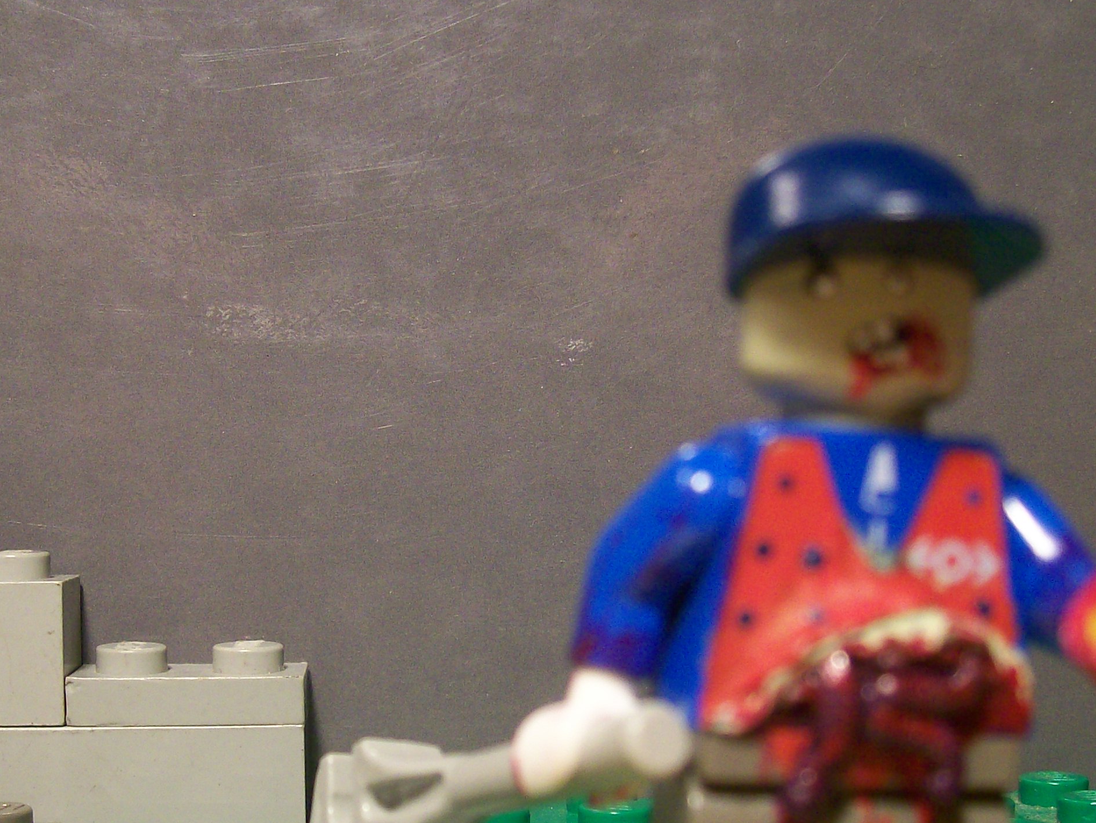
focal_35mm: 57
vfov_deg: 25.6
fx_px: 1805
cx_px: 409
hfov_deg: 33.6
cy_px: 532
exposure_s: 1/15.8
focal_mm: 5.8
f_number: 2.8
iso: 160
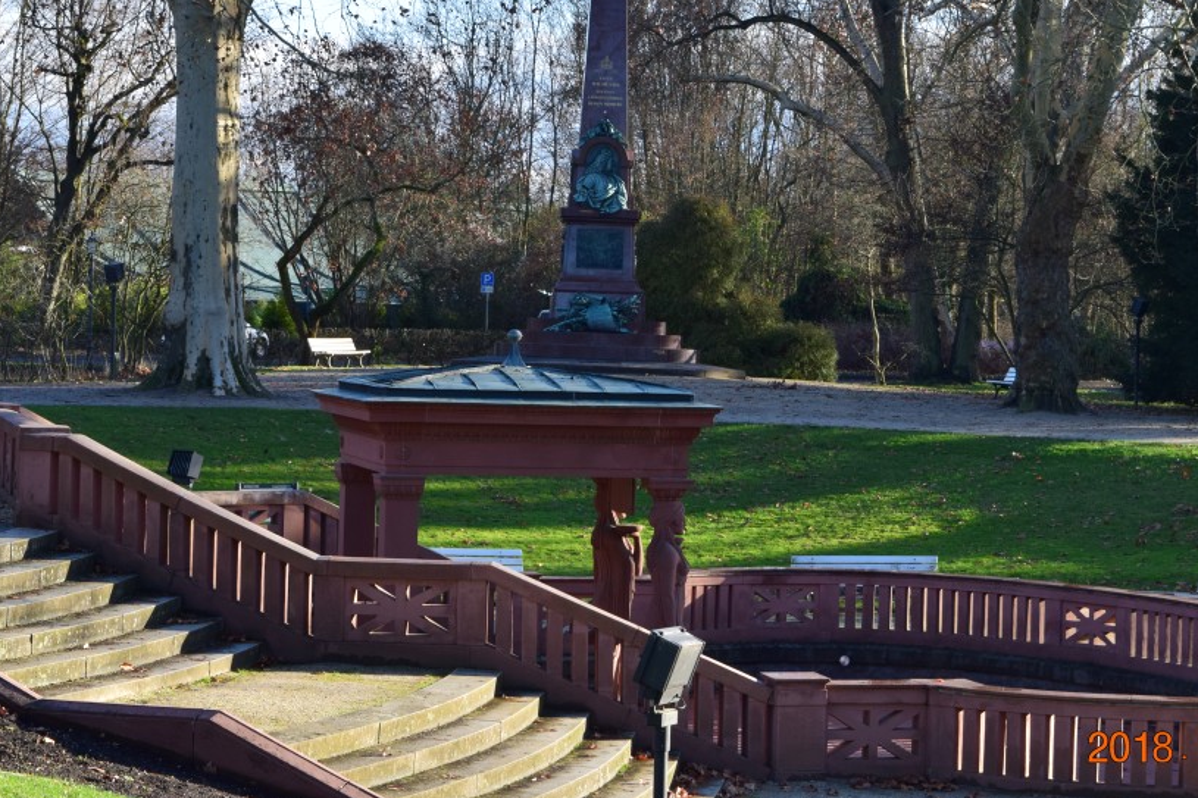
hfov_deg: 19.7
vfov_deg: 13.2
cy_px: 322
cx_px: 692
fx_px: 3448
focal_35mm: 104
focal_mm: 55
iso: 400
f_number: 10
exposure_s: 1/200
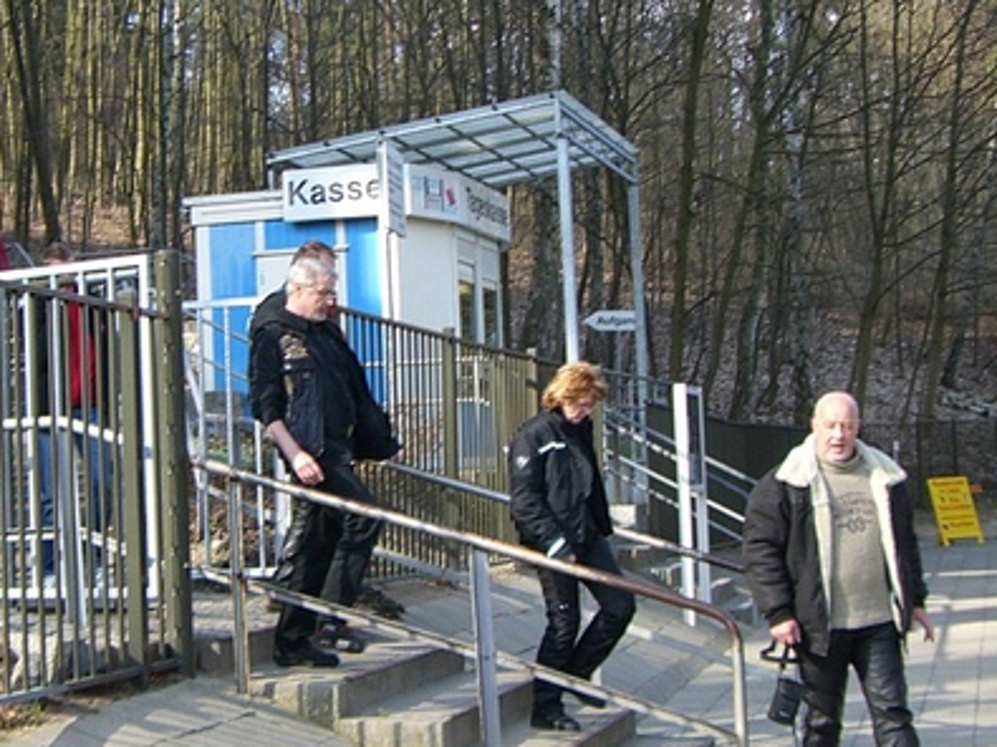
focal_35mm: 77
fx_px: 2217
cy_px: 293
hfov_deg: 25.3
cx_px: 396
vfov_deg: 19.1
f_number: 2.7
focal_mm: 6.2
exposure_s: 1/200
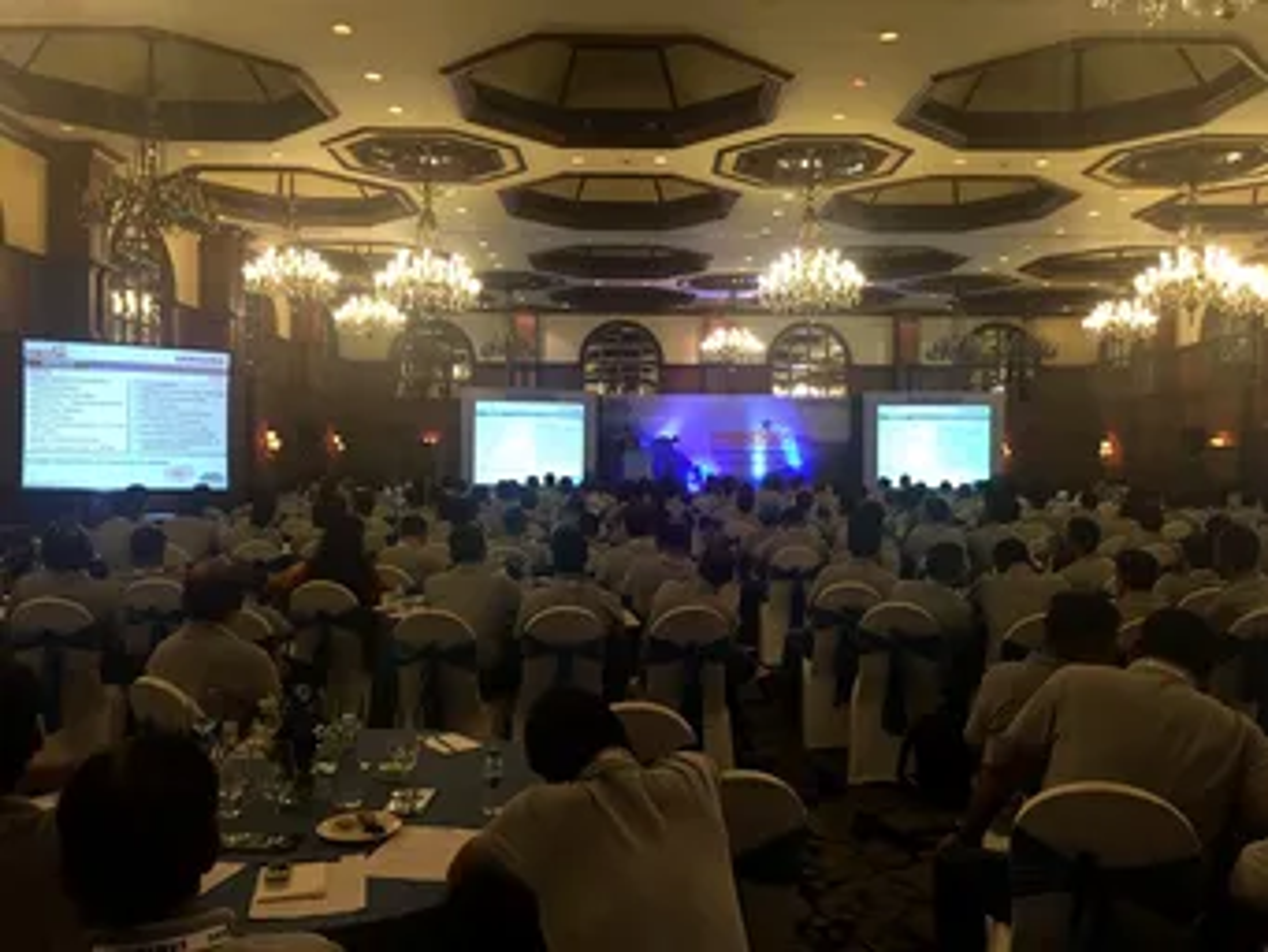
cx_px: 634
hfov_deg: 61.6
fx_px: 1063
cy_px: 476
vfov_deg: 48.3
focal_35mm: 29
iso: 250
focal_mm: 4.15
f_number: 2.2
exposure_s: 1/25
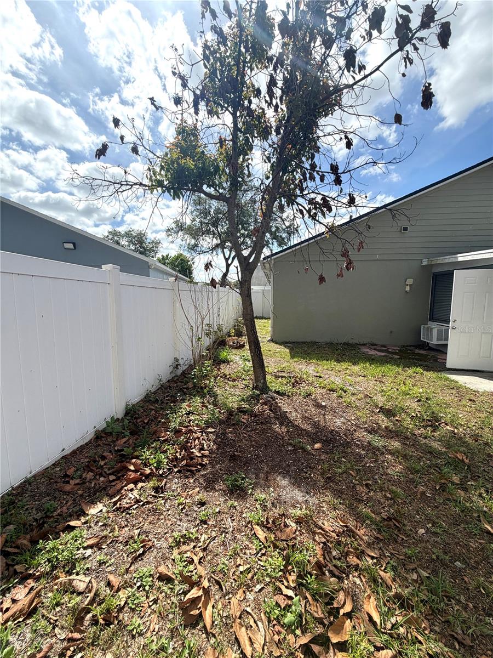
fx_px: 266
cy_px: 329
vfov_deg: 102.1
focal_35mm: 14
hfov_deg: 85.7
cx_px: 246
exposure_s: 1/1312
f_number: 2.2
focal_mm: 2.22
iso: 25
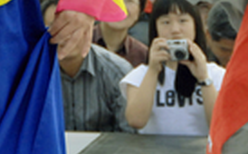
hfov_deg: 3.0
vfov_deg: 1.9
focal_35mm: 701
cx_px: 167
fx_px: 4728
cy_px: -76
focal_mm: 112
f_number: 5.3
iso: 400
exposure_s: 1/320
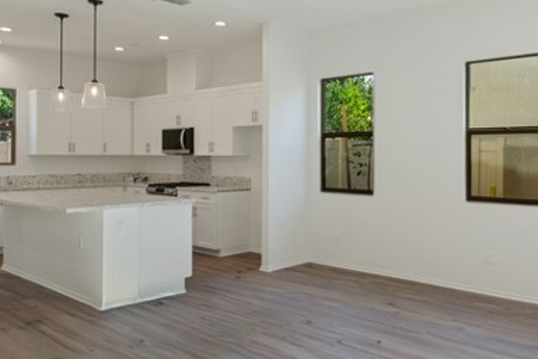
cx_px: 339
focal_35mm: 32
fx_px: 478
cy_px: 166
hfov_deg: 57.9
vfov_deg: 41.1
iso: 800
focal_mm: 12
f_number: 8
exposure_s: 1/45
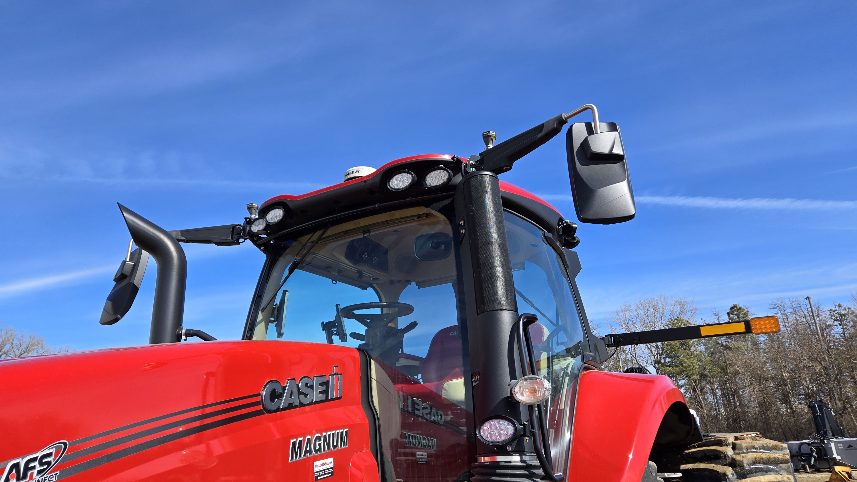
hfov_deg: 71.9
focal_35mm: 26
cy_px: 245
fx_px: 591
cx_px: 421
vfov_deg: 44.4
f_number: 1.8
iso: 25
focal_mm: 5.4
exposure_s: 1/1529
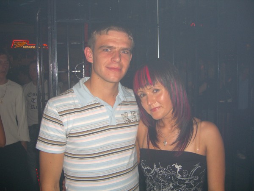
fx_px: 279
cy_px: 96
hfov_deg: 49.0
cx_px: 127
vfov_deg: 37.7
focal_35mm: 38
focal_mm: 7.9
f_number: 2.8
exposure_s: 1/60
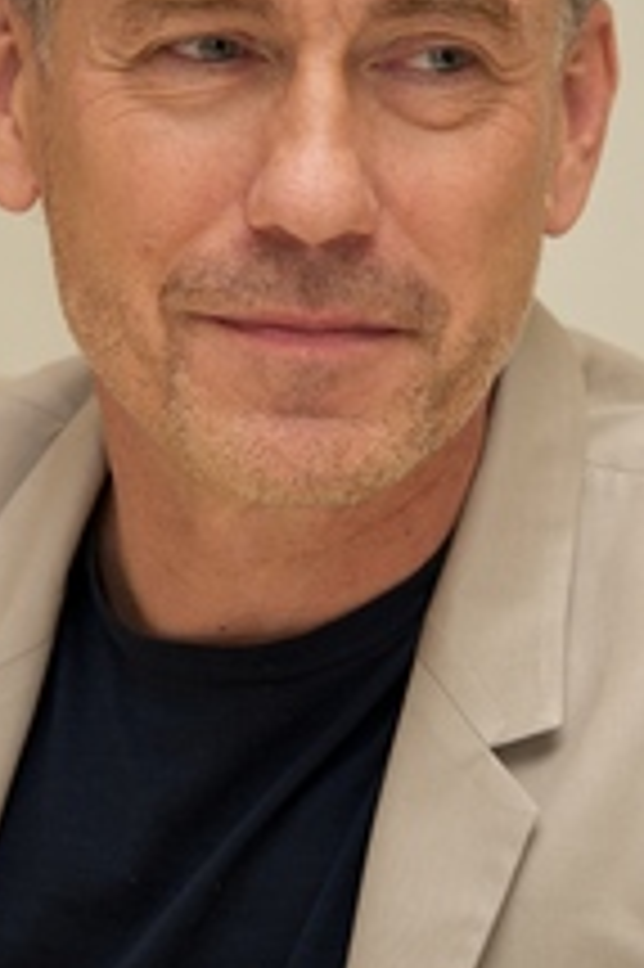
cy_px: 342
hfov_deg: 4.6
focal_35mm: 297
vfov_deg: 6.9
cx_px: 387
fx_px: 7982
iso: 800
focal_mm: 160
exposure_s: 1/60
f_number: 5.6
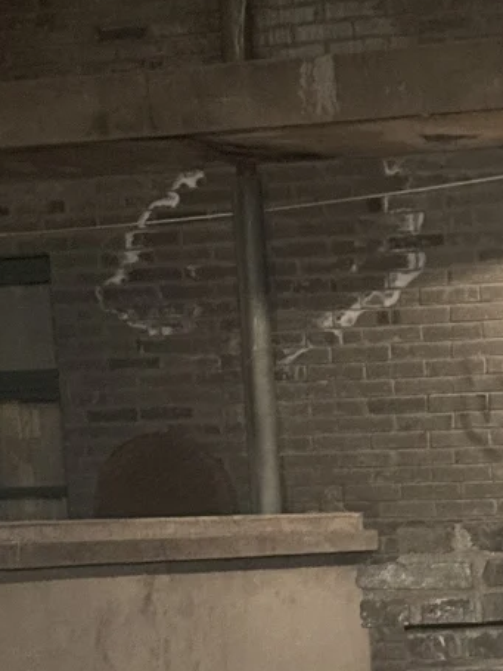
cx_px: 773
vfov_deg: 12.5
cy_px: 900
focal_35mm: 152
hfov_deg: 9.5
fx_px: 2946
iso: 320
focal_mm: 6.76
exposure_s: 1/33
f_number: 1.78
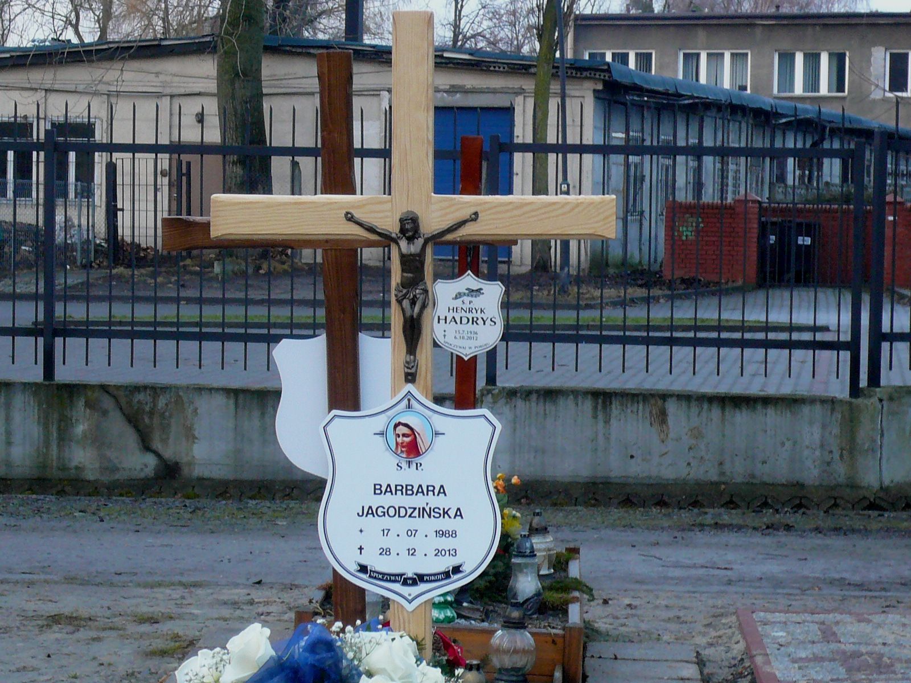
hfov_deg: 18.0
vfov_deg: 13.6
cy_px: 342
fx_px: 2869
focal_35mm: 109
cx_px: 456
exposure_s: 1/15
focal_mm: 12
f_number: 4.5
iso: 160
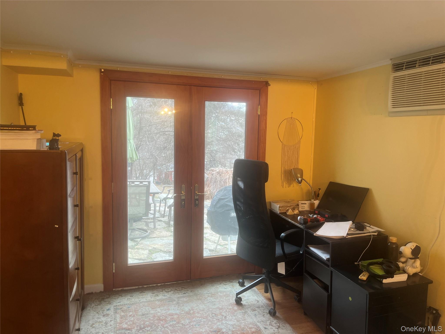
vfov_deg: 53.1
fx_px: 334
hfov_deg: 67.3
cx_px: 222
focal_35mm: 26
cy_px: 167
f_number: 1.6
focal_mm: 5.1
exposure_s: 1/120
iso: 125
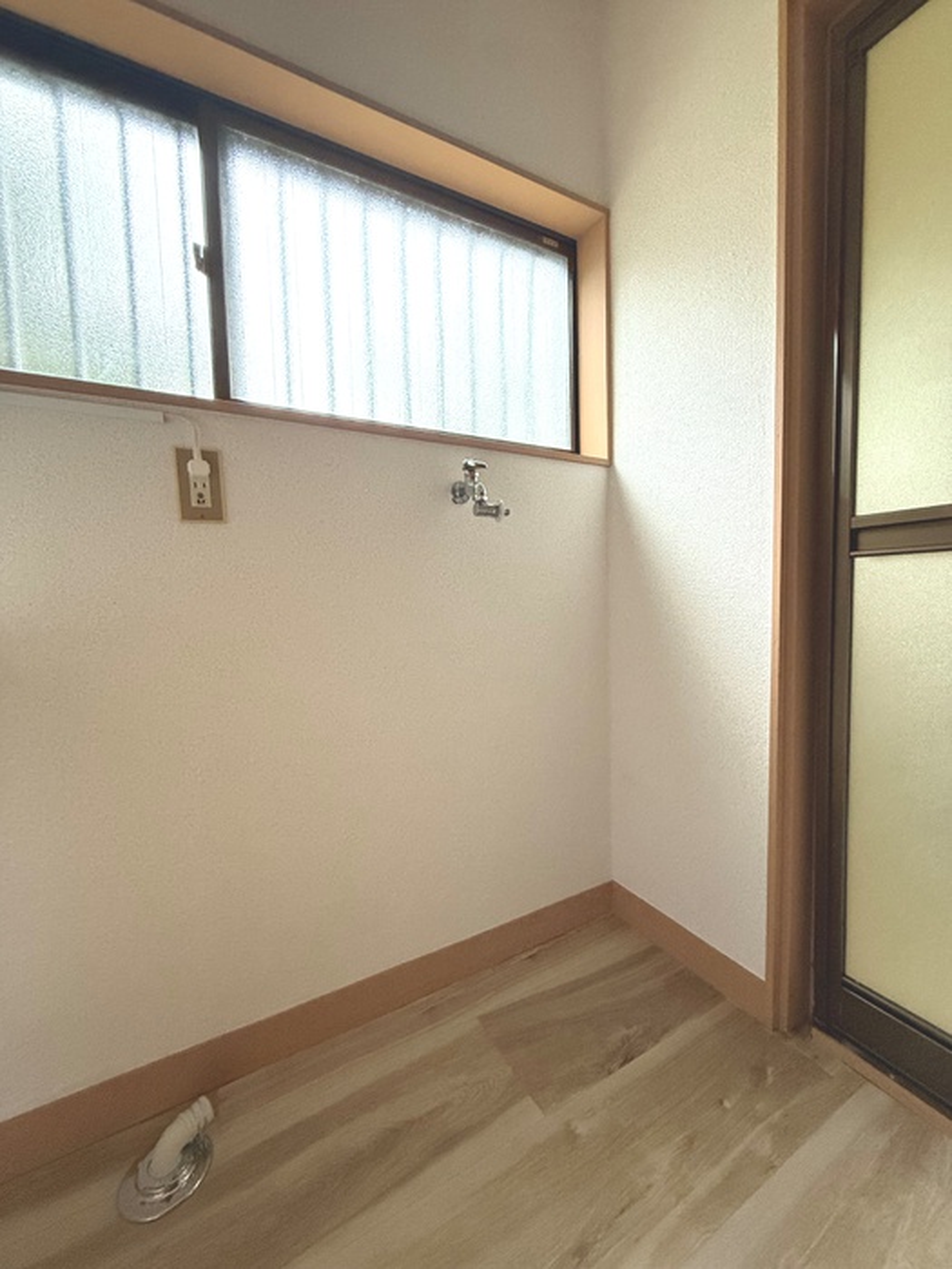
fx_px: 513
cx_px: 476
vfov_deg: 102.1
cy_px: 634
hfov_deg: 85.7
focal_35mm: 14
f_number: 2.2
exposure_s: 1/60
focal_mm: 2.22
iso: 500
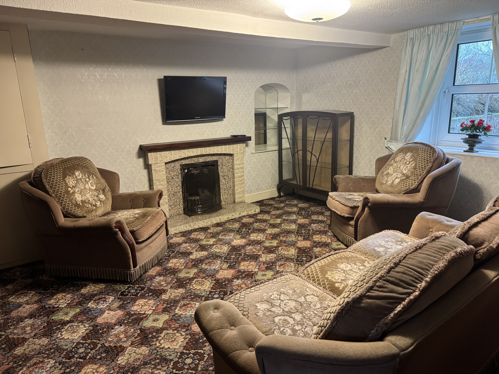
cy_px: 187
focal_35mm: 24
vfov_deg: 56.8
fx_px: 346
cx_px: 250
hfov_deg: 71.6
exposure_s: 1/50
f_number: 1.78
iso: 400
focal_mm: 6.76
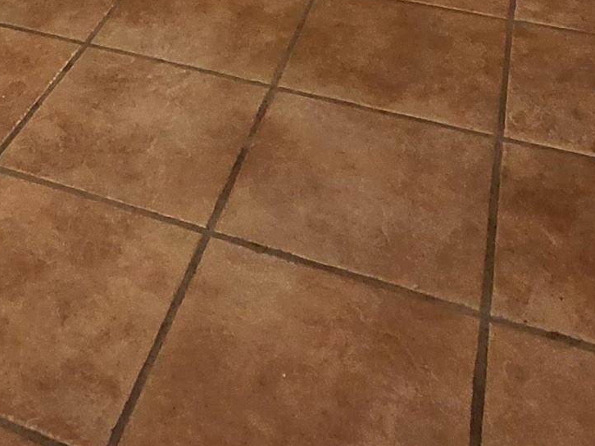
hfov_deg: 33.4
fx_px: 946
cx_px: 80
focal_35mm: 55
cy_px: -493
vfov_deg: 17.3
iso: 200
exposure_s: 1/60
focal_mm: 1.74
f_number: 2.2
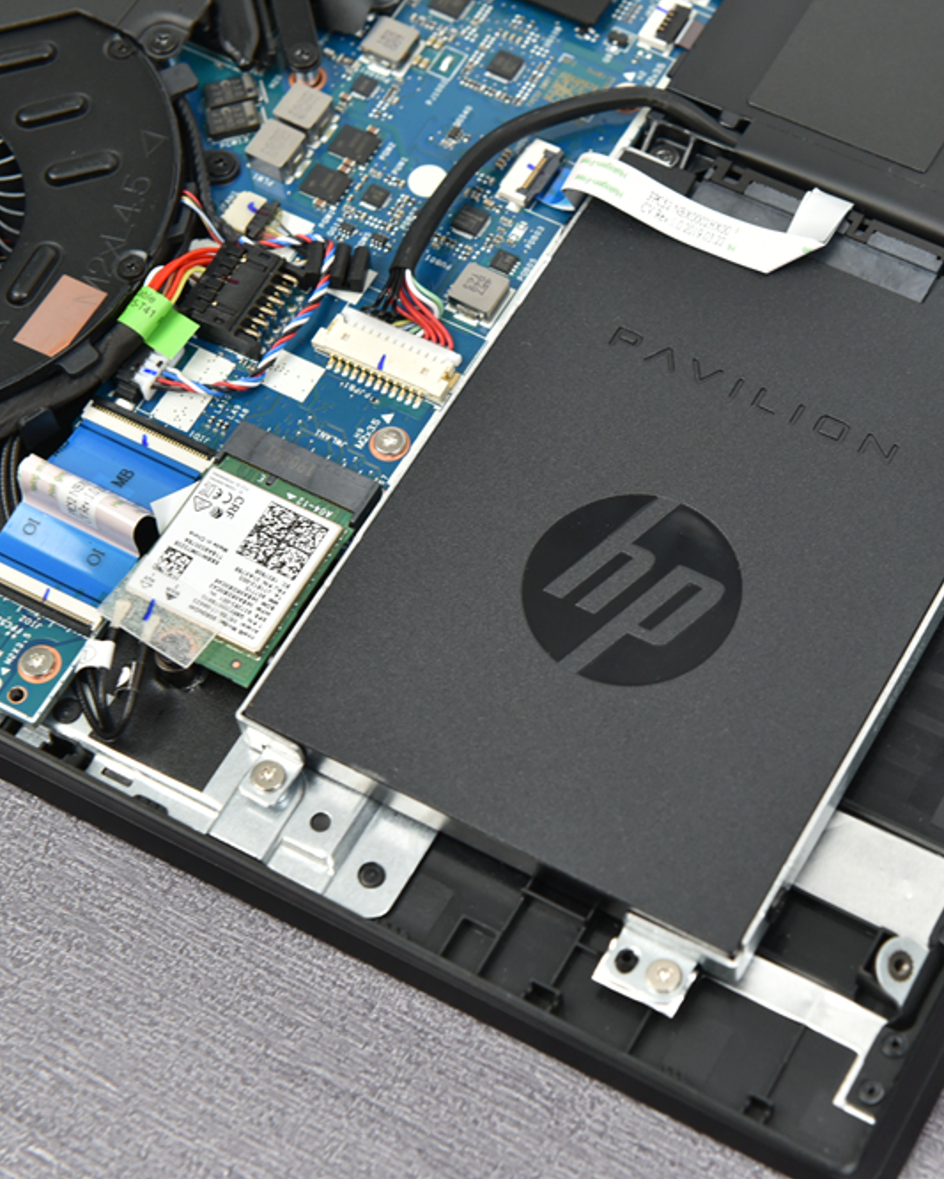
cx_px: 689
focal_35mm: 79
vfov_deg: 24.1
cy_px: 590
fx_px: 2758
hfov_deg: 19.3
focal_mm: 56
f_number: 8
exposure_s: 1/80
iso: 800
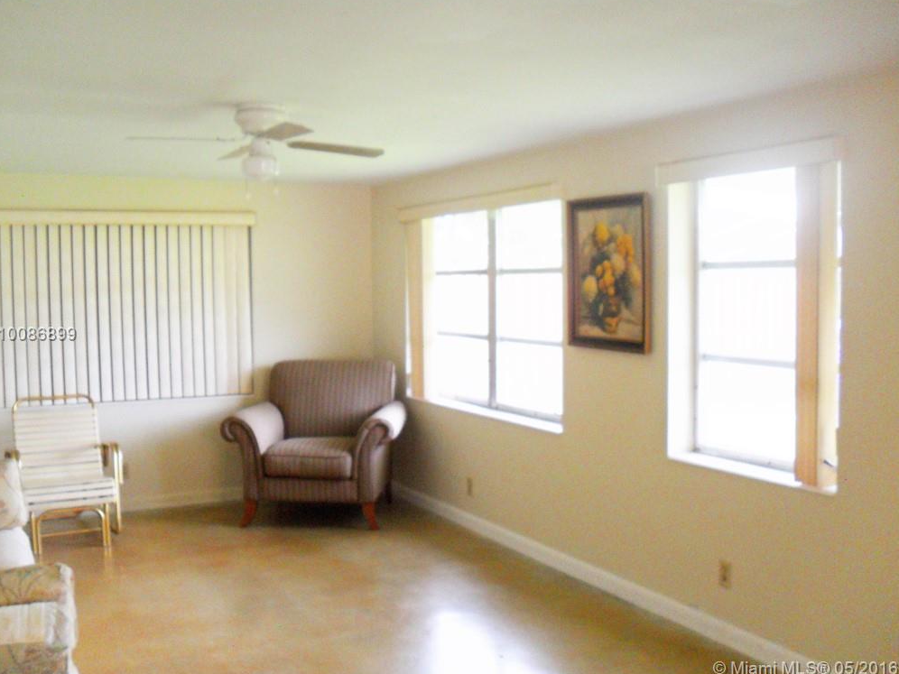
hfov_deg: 51.4
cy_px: 335
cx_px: 444
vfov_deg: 39.7
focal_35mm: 36
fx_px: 935
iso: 80
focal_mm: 6.3
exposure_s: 1/60
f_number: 3
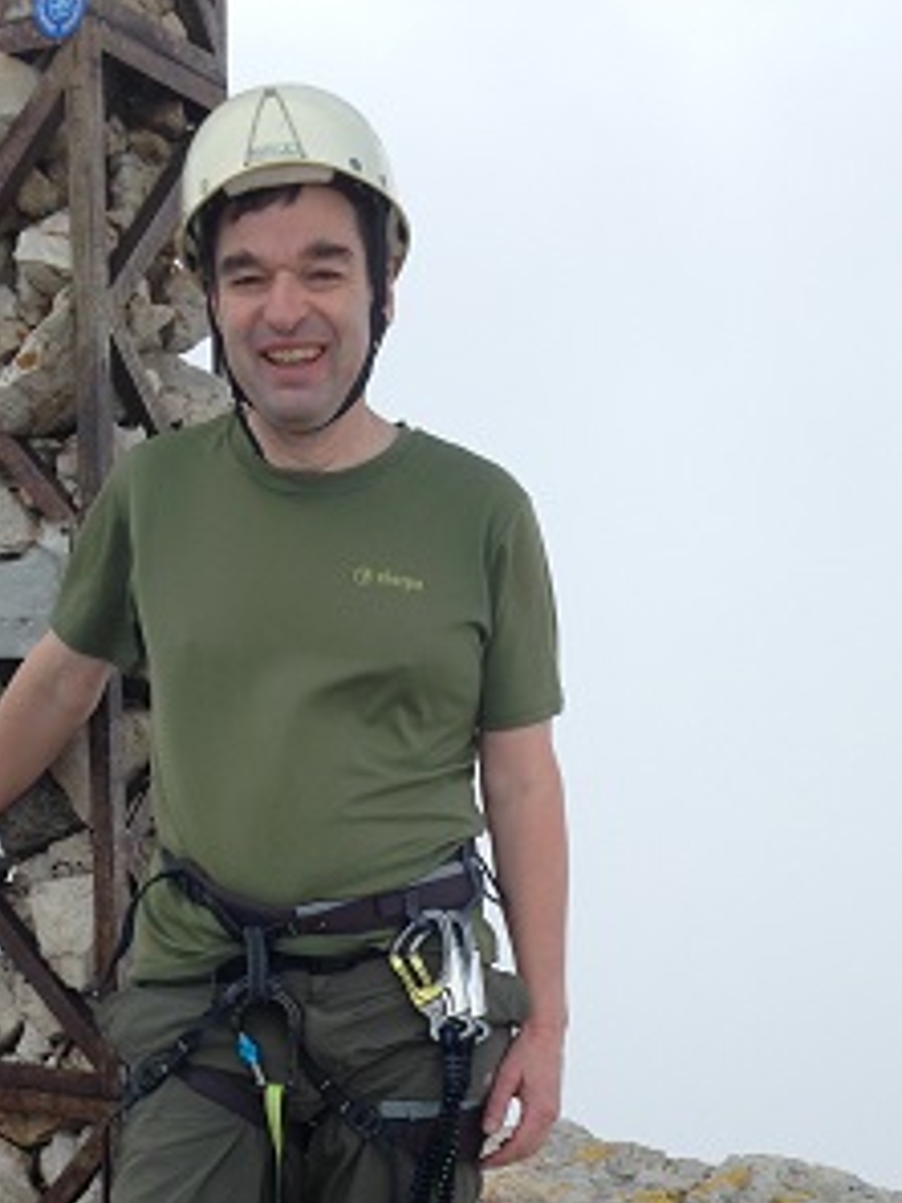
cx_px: 301
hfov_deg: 25.5
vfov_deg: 32.4
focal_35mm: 57
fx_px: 1980
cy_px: 1036
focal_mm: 4.12
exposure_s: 1/1106
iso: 50
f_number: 2.4
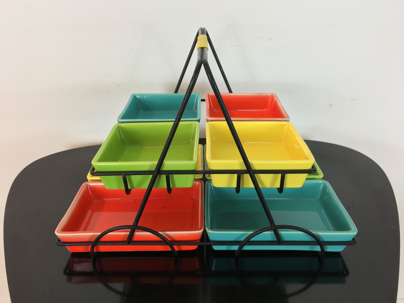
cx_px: 202
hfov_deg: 61.7
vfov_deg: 48.2
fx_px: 338
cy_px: 152
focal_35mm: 29
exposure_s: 1/33
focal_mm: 4.15
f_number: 2.2
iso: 64
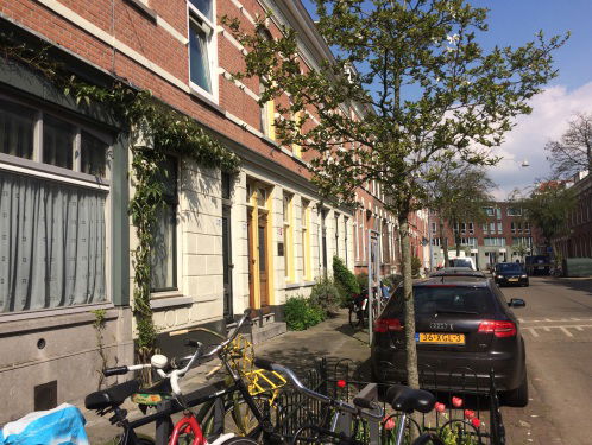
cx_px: 296
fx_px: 497
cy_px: 222
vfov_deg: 48.3
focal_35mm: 29
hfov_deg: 61.6
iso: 32
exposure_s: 1/2415
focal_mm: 4.15
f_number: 2.2
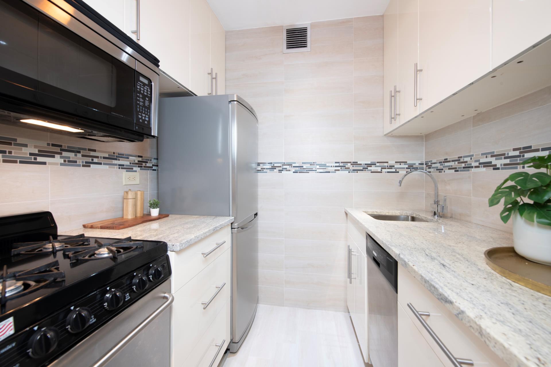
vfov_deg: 81.2
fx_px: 214
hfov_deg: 104.3
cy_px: 184
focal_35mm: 14
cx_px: 276
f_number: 11
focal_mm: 14
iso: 250
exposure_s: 1
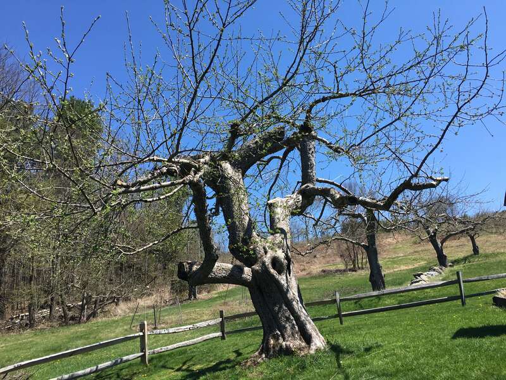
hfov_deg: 61.7
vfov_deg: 48.2
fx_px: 424
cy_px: 190
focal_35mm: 29
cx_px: 253
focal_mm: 4.15
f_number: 2.2
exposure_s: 1/962
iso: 25
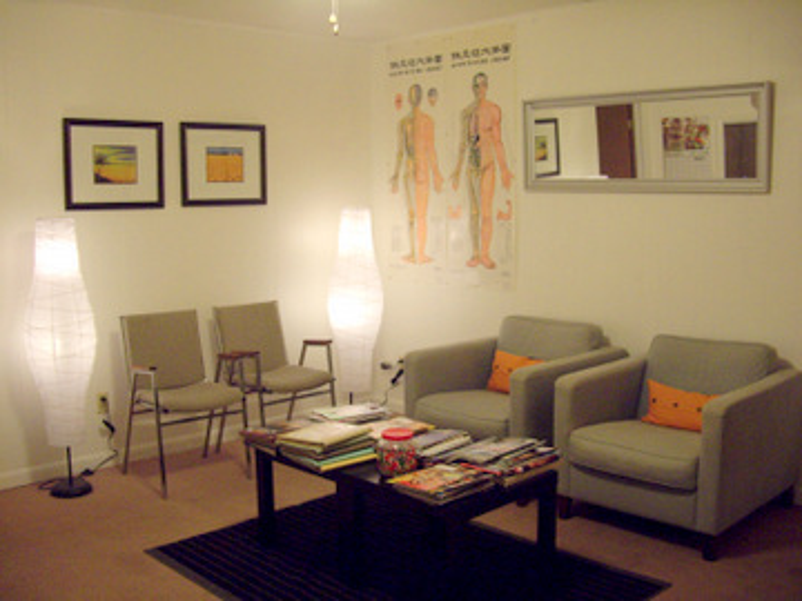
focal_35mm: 38
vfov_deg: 37.7
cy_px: 300
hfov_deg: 49.0
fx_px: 880
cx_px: 401
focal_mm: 7.9
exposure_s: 1/40
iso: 200
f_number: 2.8
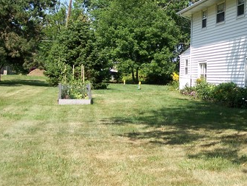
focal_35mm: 74
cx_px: 202
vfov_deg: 19.7
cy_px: 34
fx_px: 528
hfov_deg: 25.8
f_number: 3.4
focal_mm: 8
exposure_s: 1/750
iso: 100
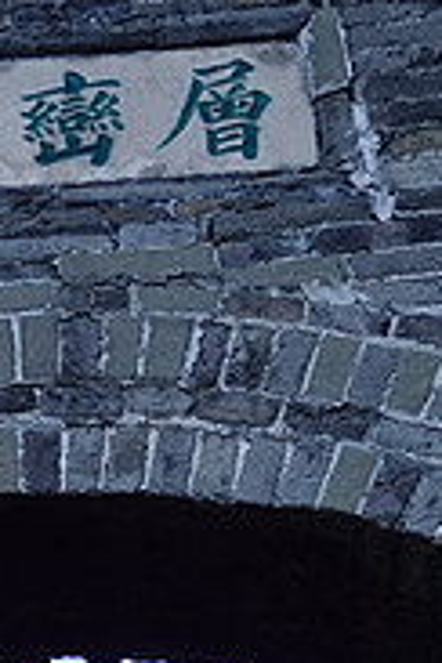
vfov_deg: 15.3
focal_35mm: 131
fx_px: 2412
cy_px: 703
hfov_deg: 10.5
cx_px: 121
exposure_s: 1/250
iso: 100
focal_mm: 11.06
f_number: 4
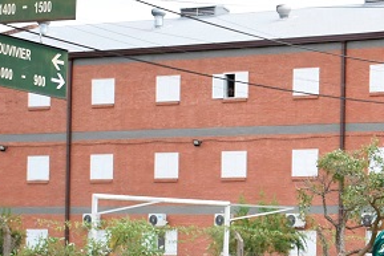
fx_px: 1551
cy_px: 184
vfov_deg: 9.4
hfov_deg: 13.9
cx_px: 407
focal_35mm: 145
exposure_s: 1/1000
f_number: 4.2
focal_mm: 35
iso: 640
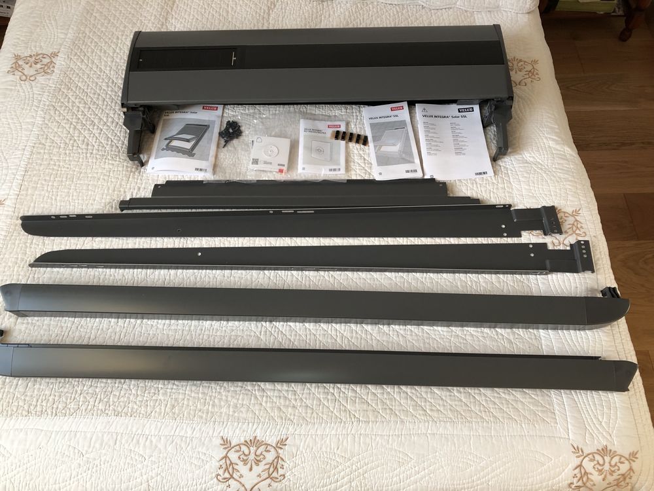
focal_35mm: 28
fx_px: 529
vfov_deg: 49.7
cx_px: 327
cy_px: 246
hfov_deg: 63.4
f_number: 1.8
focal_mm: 4
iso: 40
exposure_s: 1/20
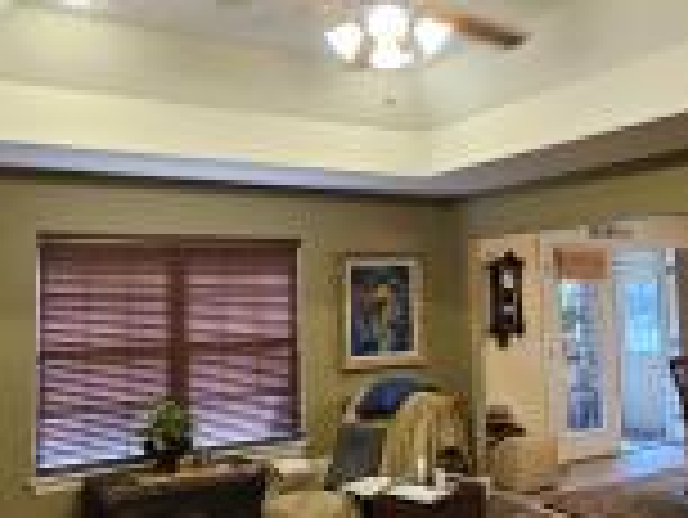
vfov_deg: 41.8
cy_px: 239
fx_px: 676
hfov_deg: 53.9
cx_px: 360
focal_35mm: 34
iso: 320
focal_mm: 1.74
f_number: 2.2
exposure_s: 1/60
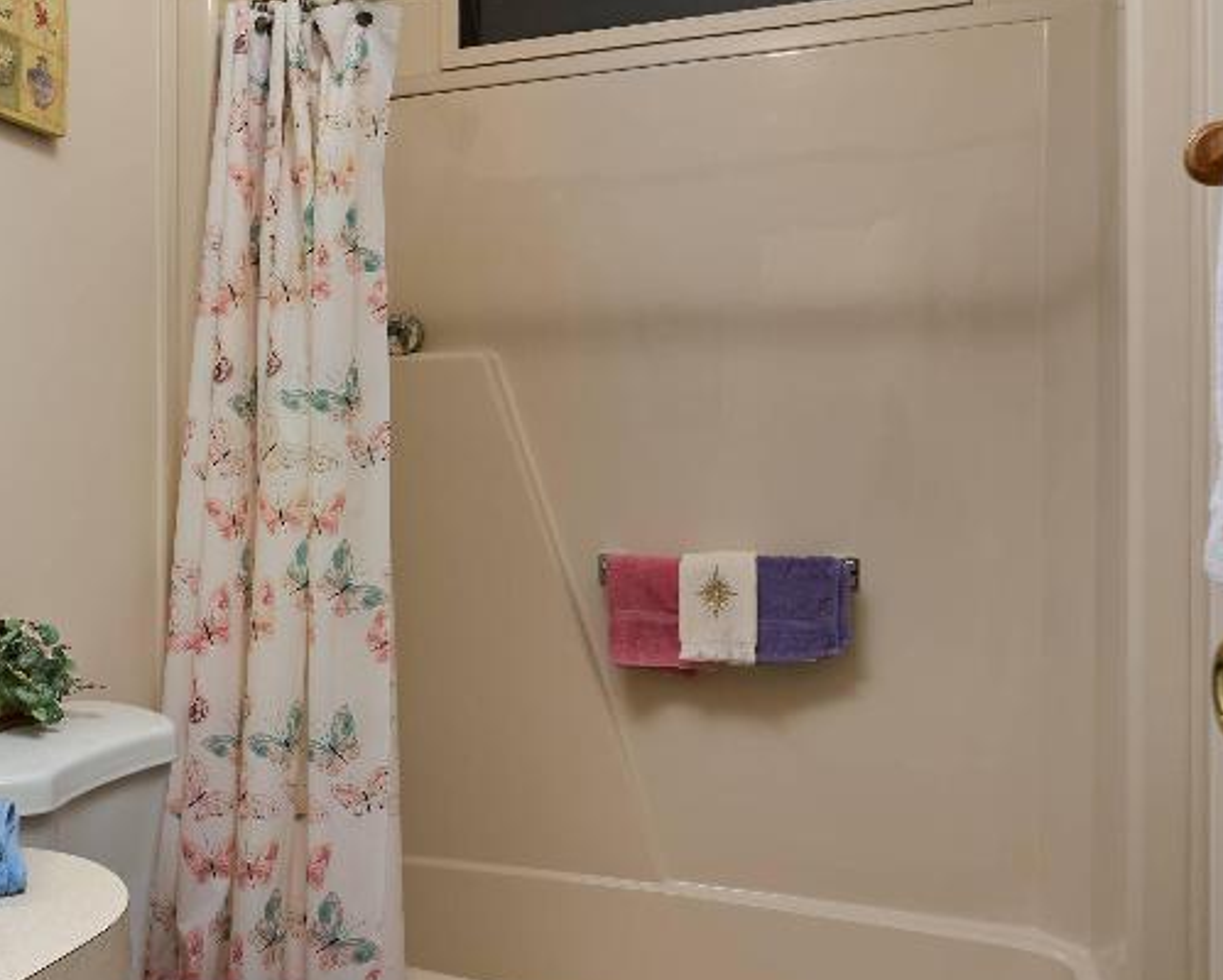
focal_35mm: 36
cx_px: 227
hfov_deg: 47.2
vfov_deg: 41.2
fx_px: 1304
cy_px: 461
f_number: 5.6
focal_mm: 9
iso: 100
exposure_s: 1/250
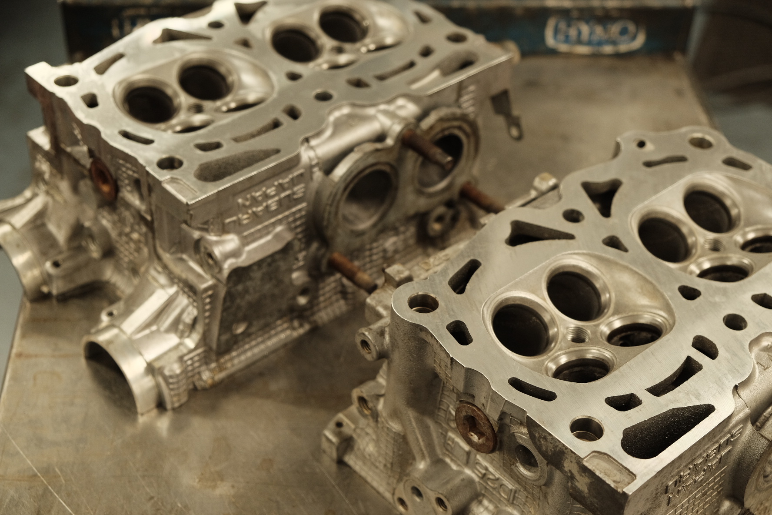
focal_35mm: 59
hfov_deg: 33.9
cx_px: 386
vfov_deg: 23.0
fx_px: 1265
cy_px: 258
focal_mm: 39
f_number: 3.6
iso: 800
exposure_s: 1/30
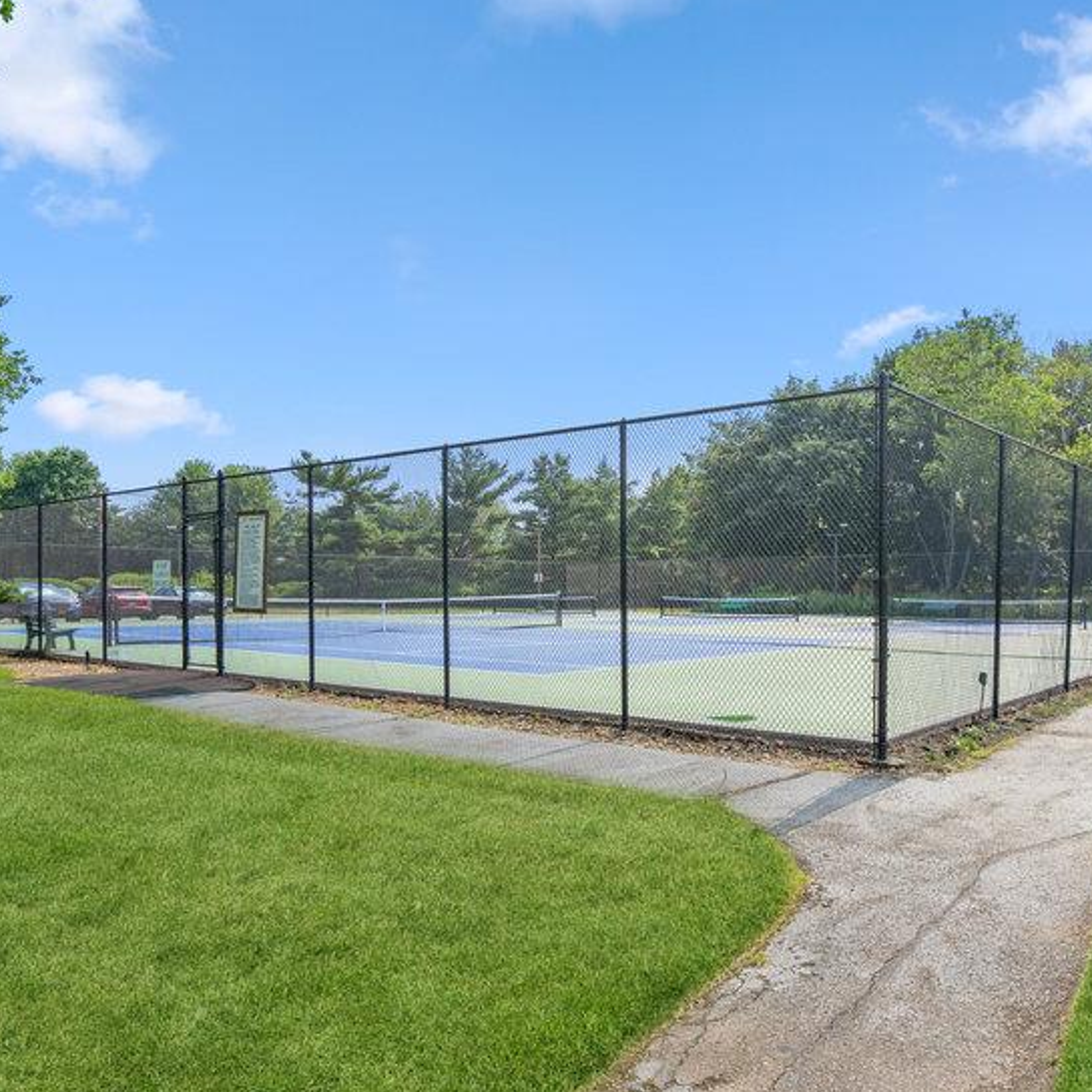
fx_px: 892
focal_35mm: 25
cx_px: 741
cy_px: 621
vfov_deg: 62.7
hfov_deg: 61.2
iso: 80
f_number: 5.6
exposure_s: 1/200
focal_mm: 16
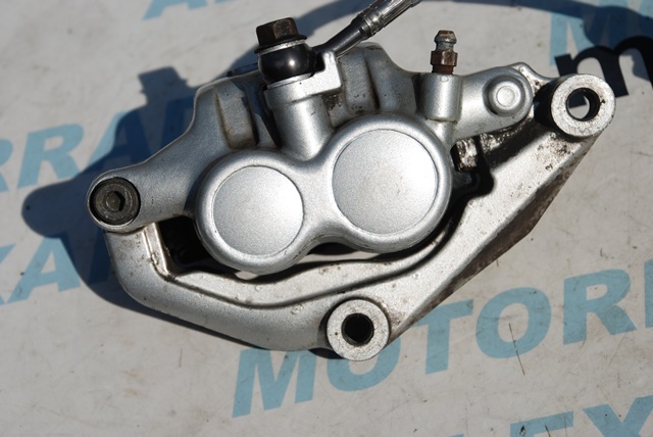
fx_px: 1906
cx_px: 326
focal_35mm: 105
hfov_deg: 19.4
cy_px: 218
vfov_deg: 13.1
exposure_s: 1/1000
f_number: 8
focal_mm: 70
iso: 100
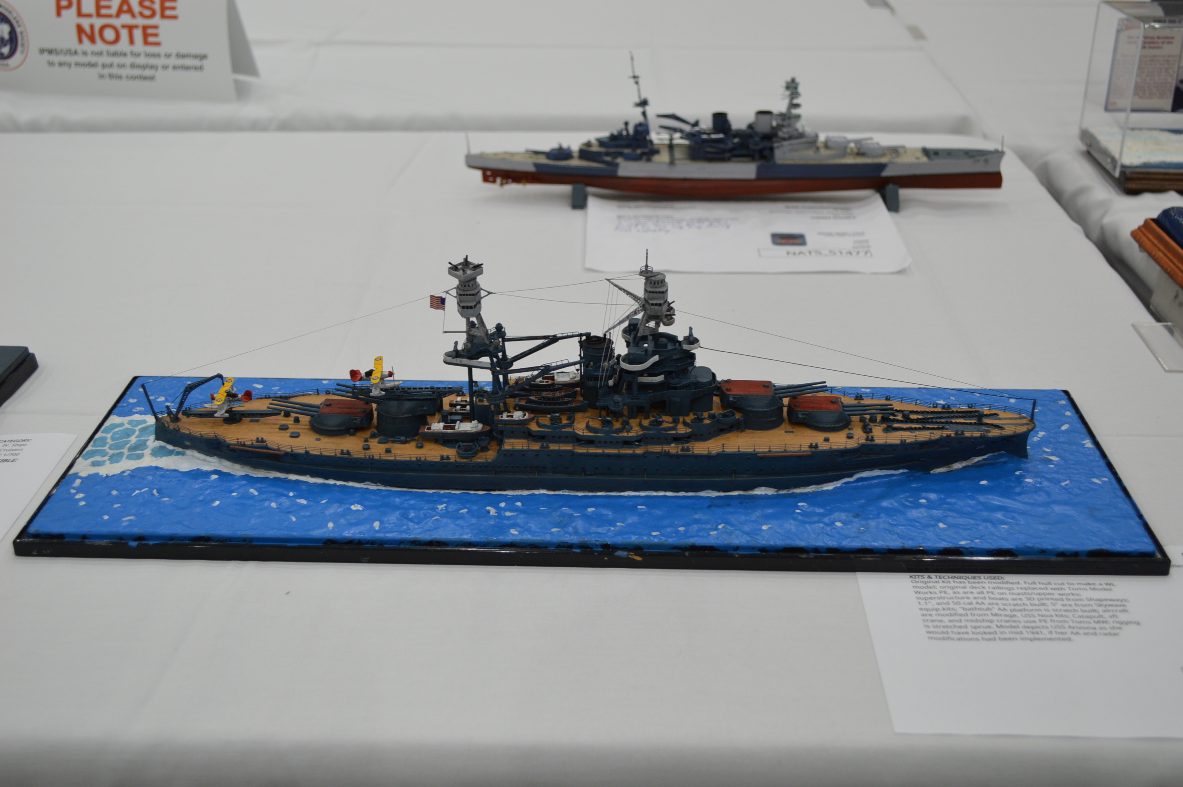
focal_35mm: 39
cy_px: 394
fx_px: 1280
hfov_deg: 49.6
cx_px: 592
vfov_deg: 34.1
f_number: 4.5
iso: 400
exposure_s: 1/60
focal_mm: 26
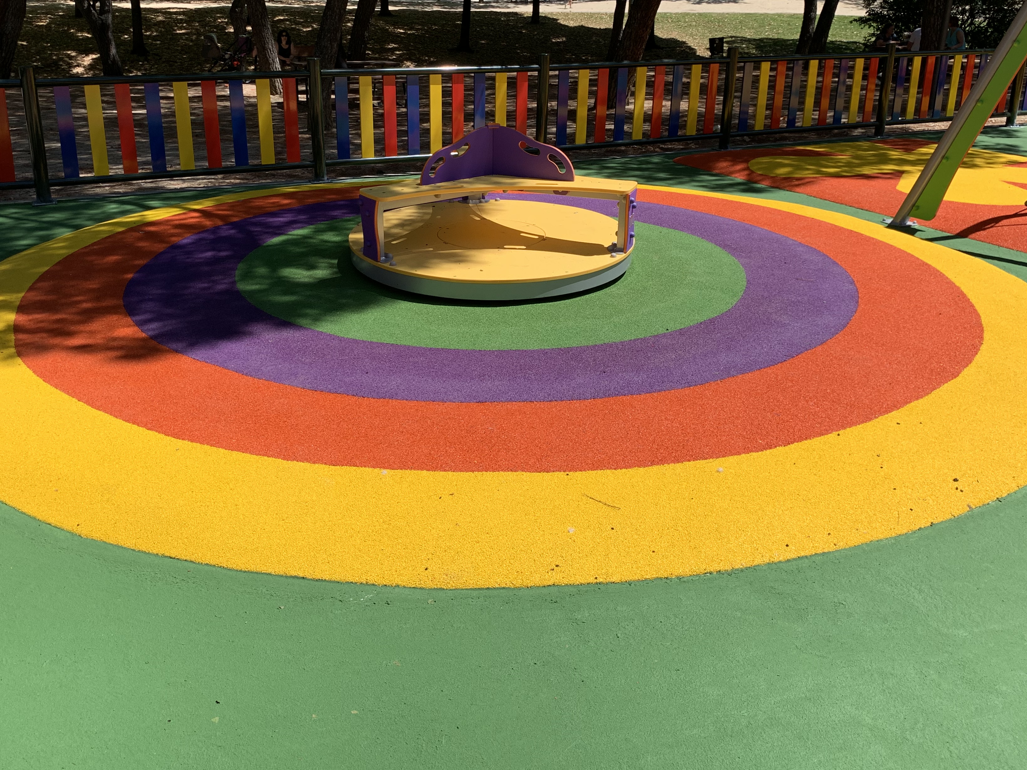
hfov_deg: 56.8
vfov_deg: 43.9
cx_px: 481
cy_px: 301
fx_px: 949
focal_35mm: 32
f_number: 1.8
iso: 25
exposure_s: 1/2421
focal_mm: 4.25
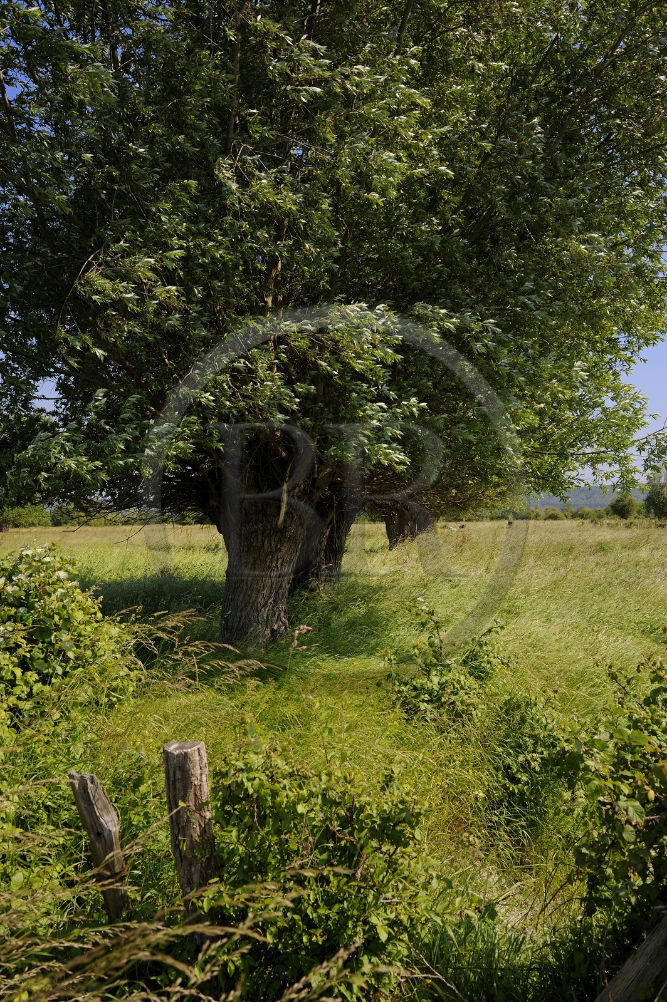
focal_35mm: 35
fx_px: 974
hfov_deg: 37.8
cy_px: 501
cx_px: 334
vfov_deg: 54.5
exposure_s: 1/160
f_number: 9
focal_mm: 35
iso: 200
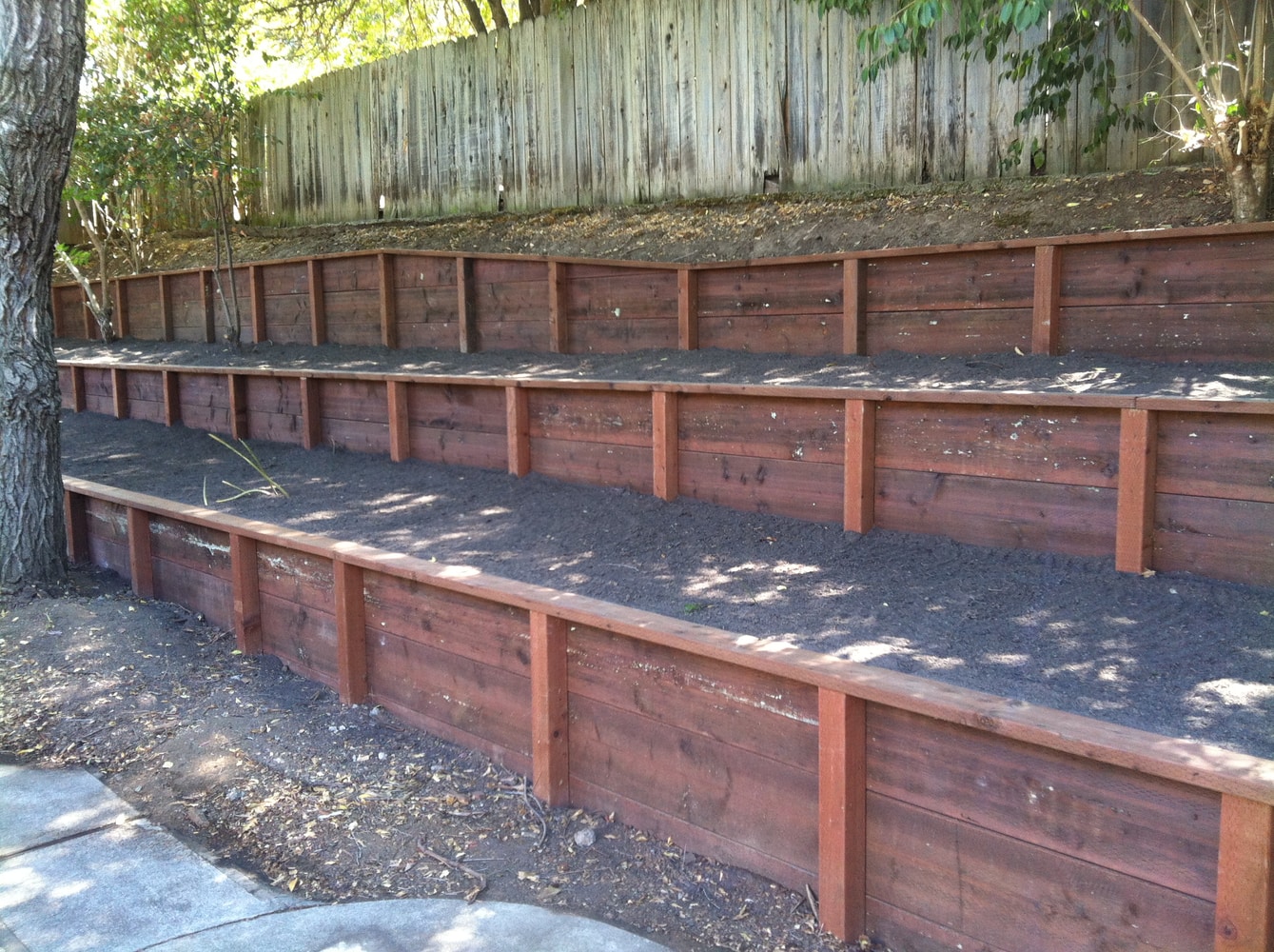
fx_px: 1286
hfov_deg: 52.7
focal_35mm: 35
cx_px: 637
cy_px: 476
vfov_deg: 40.6
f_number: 2.8
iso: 100
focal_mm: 3.85
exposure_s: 1/40
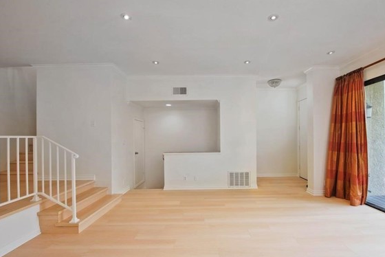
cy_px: 134
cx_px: 204
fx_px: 171
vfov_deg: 73.8
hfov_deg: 96.6
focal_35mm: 16
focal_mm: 14
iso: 400
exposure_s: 1/20
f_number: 6.3
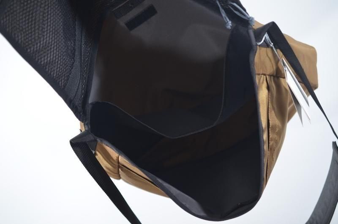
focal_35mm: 60
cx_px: 169
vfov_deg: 22.5
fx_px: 562
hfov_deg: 33.5
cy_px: 112
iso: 800
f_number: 4
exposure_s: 1/60
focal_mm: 40
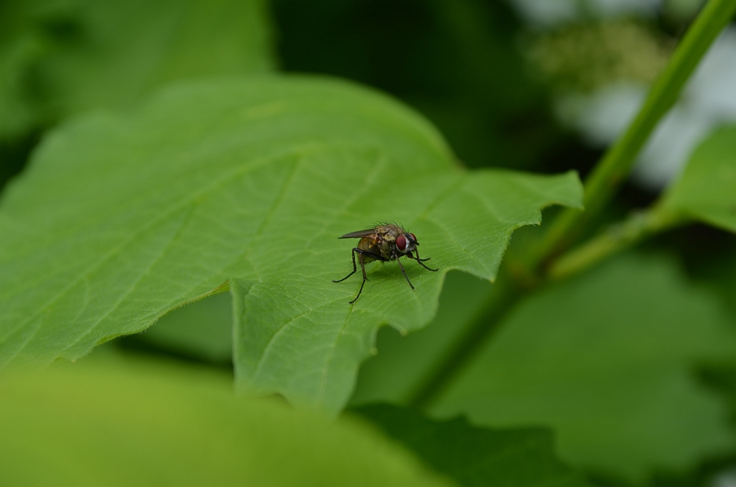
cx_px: 368
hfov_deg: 26.0
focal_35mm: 78
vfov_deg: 17.4
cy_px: 244
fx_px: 1591
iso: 100
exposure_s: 1/160
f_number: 8
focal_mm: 52
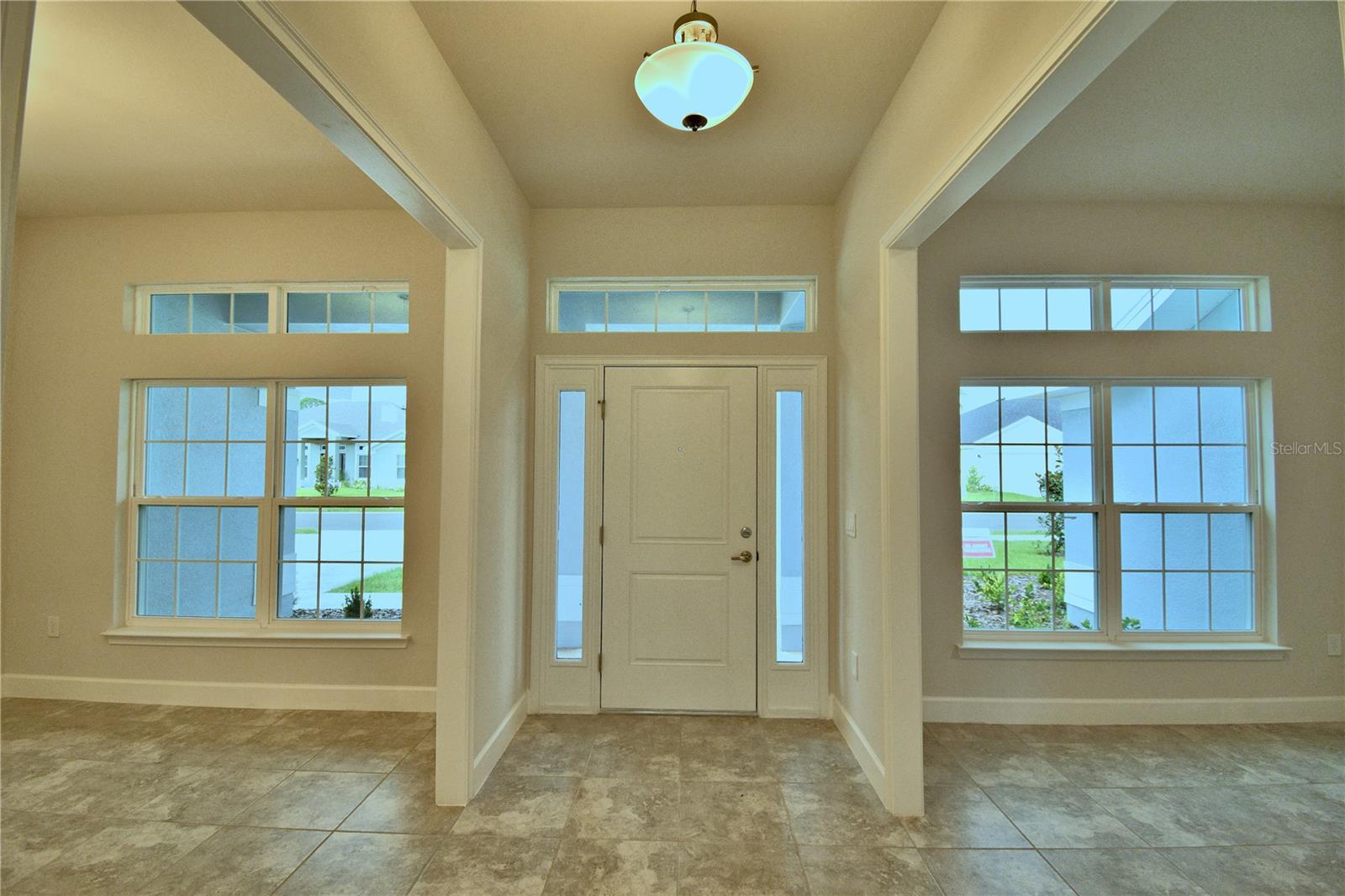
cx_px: 672
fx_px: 560
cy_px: 448
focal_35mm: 15
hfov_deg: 100.4
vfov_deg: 77.3
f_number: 4.5
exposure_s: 1/80
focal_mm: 10
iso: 400
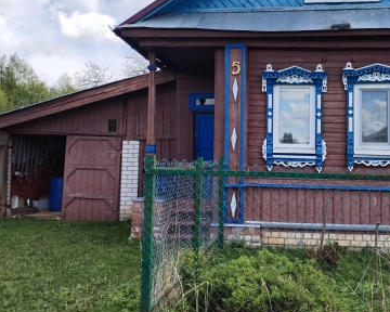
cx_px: 266
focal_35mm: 49
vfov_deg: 30.8
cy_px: 130
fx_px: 566
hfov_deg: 37.5
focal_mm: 4.75
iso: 100
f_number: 1.8
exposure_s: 1/1156
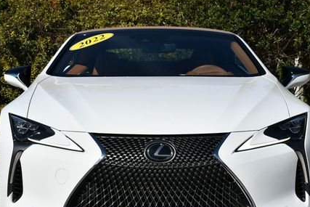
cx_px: 164
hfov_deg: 14.2
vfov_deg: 9.5
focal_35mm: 144
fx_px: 1240
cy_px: 129
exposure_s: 1/400
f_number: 10
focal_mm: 48
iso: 100
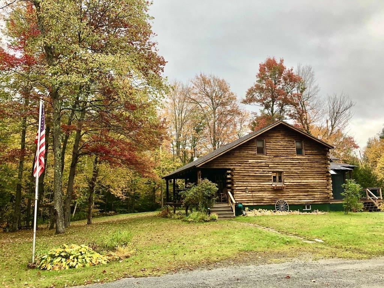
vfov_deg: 49.7
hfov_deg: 63.4
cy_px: 144
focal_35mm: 28
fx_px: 311
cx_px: 192
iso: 32
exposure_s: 1/120
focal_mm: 3.99
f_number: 1.8
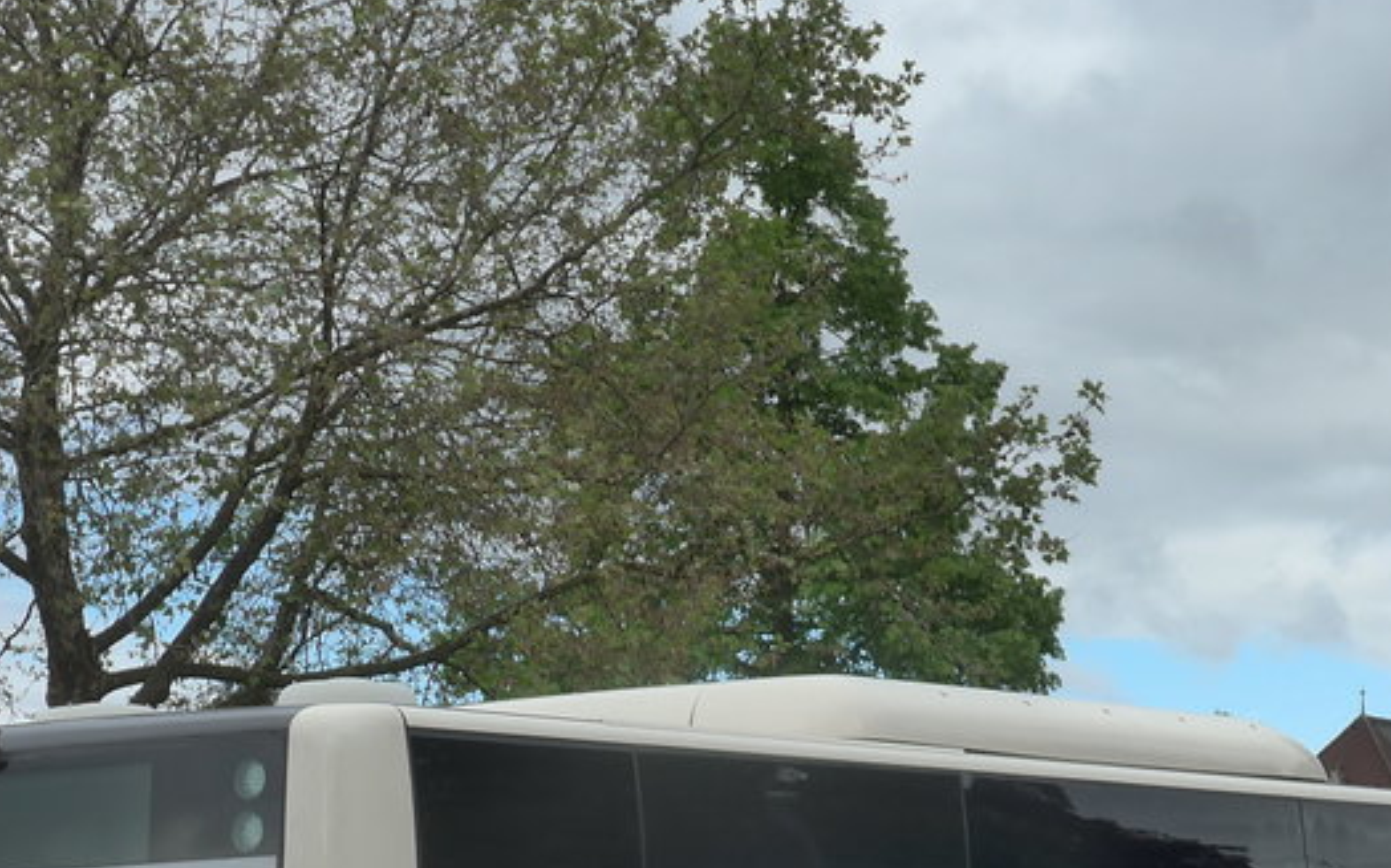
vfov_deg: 10.9
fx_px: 4509
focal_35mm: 119
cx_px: 985
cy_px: 860
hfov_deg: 17.5
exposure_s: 1/800
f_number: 4
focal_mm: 10.1
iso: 160
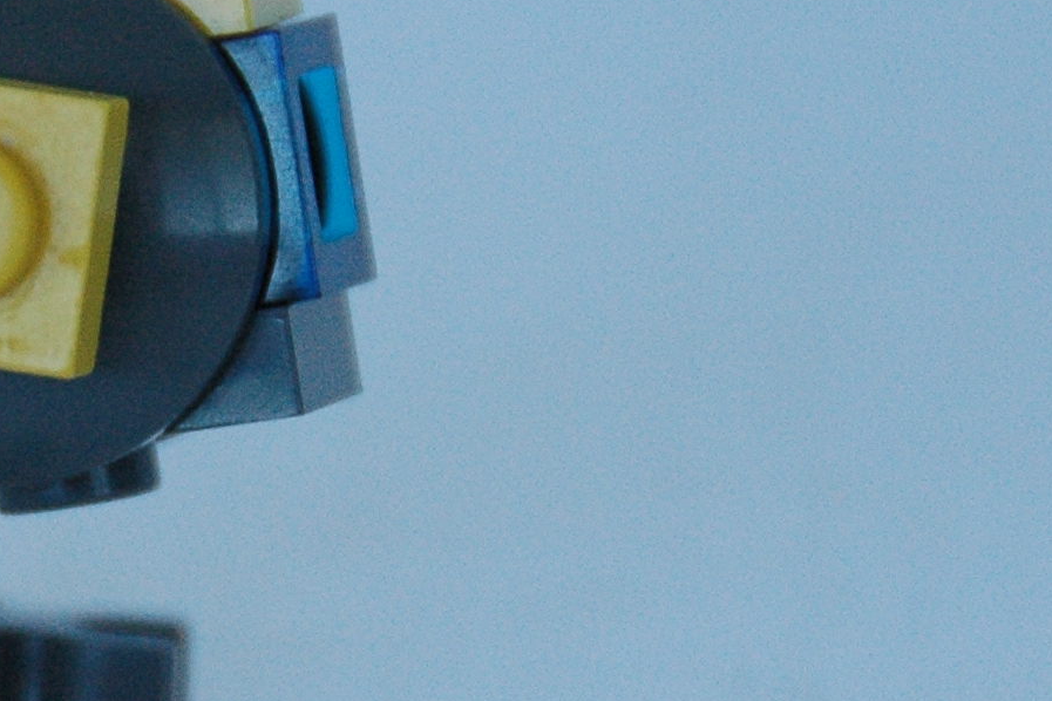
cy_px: 414
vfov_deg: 1.4
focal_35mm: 1005
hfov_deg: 2.1
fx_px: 29366
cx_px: -79
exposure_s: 1/125
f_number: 5.6
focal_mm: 200
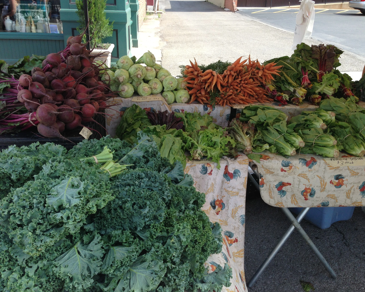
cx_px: 180
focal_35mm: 35
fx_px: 378
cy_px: 147
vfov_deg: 42.2
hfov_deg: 51.5
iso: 50
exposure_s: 1/396
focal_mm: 4.13
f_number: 2.4
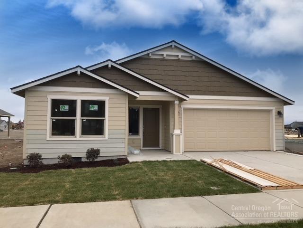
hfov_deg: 63.4
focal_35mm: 28
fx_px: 245
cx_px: 152
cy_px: 114
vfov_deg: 49.7
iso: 20
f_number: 1.8
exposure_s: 1/2740
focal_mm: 3.99
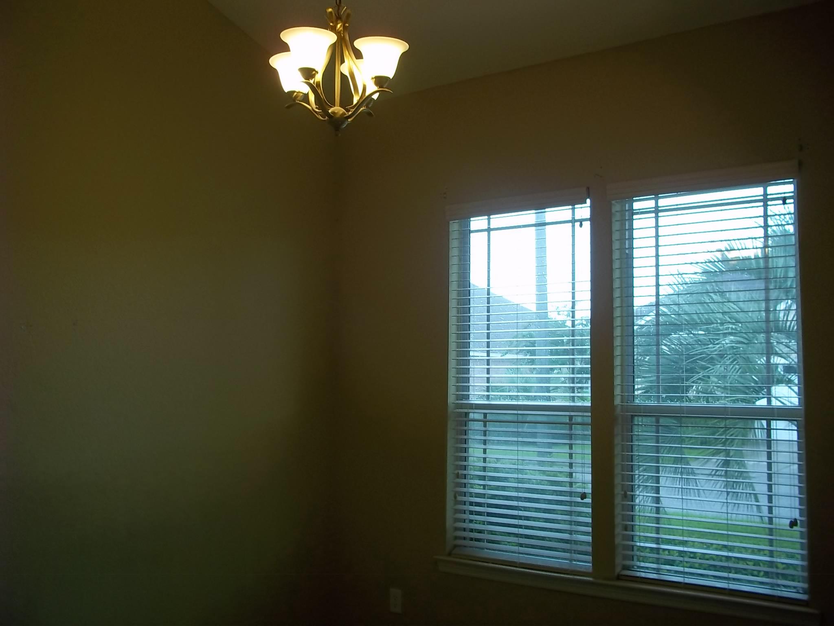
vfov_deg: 39.7
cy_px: 313
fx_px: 867
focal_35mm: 36
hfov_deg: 51.4
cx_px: 417
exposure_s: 1/50
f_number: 3.1
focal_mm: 6.5
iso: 80
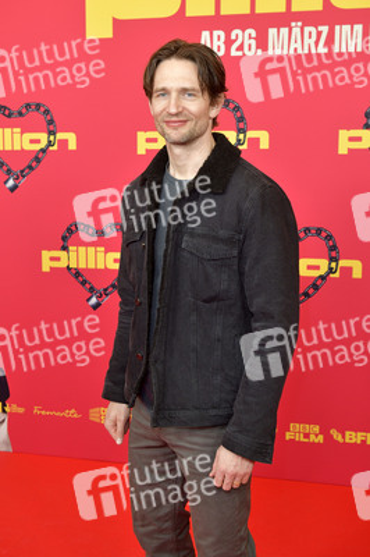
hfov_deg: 28.0
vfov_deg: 41.1
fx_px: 741
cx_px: 185
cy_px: 278
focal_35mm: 48
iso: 1000
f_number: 6.3
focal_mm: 48
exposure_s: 1/250
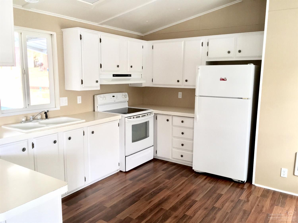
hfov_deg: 61.7
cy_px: 112
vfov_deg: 48.2
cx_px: 149
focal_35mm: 29
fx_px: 250
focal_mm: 4.15
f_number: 2.2
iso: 80
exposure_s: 1/30
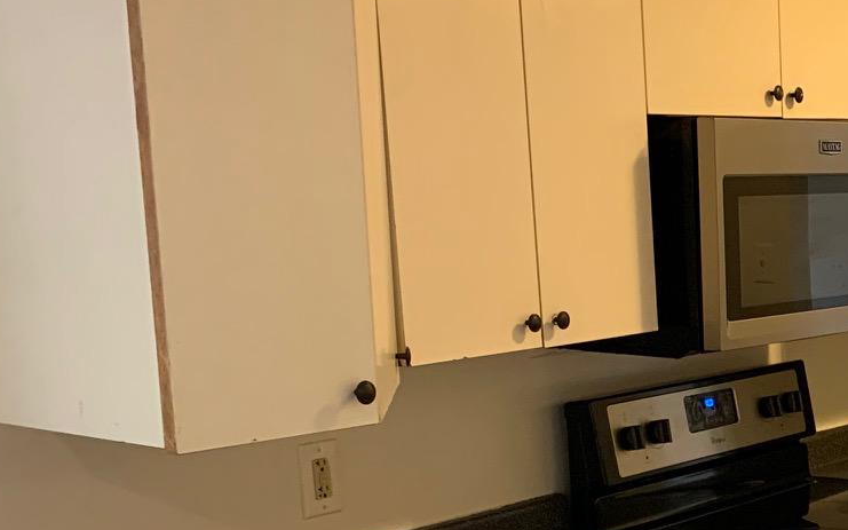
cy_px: 564
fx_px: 1733
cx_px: 973
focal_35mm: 75
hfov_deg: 25.2
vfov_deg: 16.9
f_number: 1.8
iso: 250
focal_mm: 4.25
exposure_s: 1/60
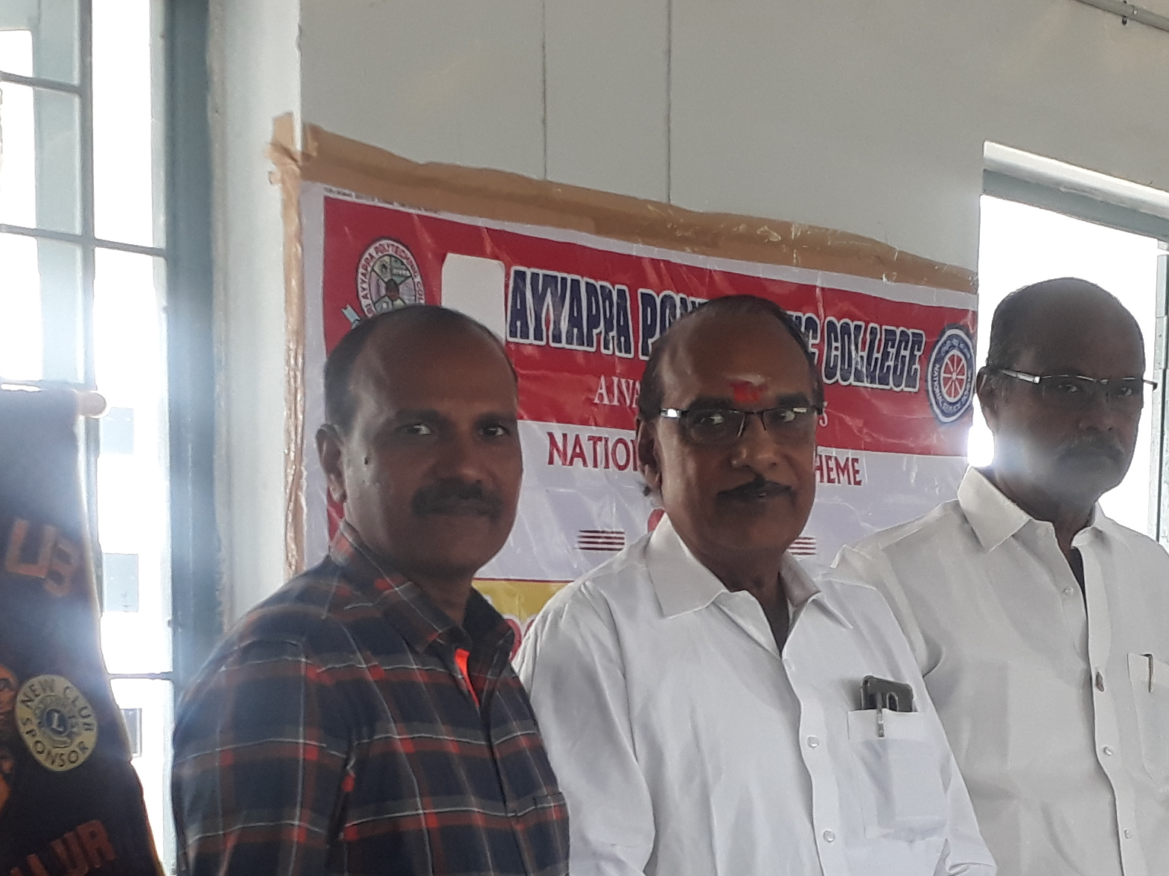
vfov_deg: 20.1
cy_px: 867
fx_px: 2397
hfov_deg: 27.4
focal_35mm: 71
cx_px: 634
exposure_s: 1/33
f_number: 1.9
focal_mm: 3.6
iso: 64
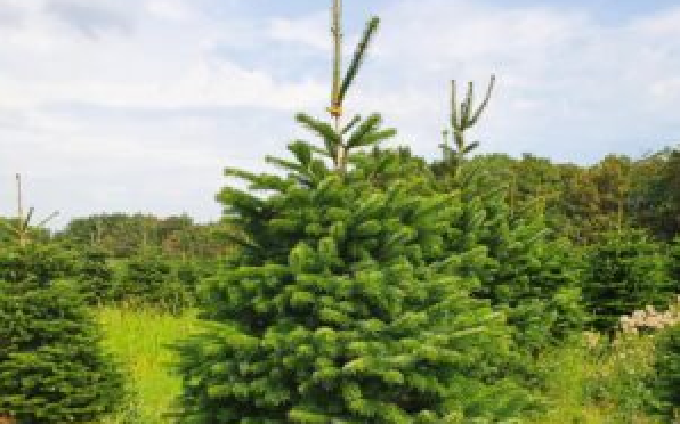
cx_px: 340
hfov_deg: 52.8
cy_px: 390
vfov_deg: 32.5
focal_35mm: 37
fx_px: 685
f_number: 2.4
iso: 50
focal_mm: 4.32
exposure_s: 1/1024
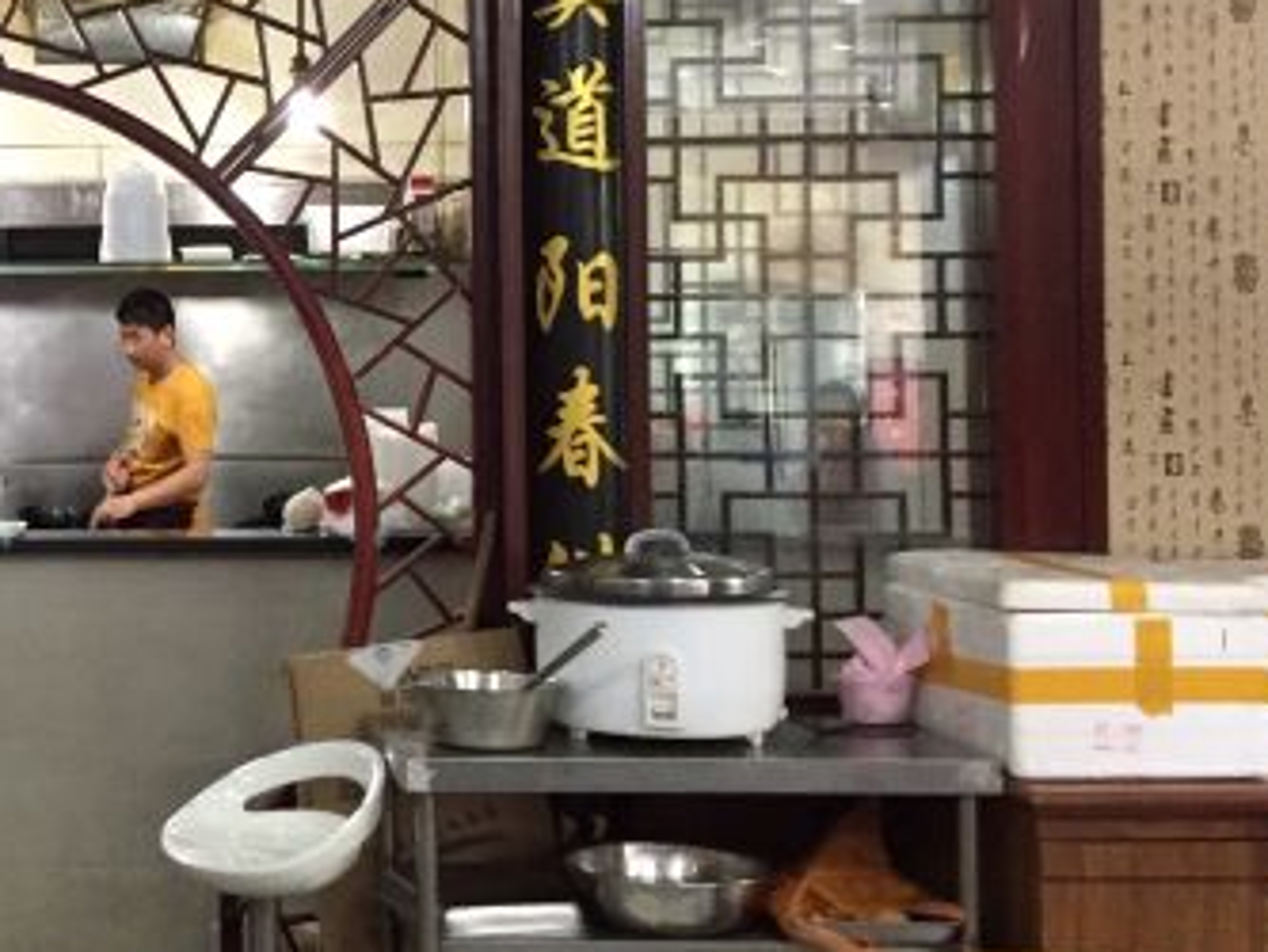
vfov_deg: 23.9
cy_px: 288
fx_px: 2235
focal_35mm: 61
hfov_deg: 29.4
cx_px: -23
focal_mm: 4.15
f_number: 2.2
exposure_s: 1/25
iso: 250
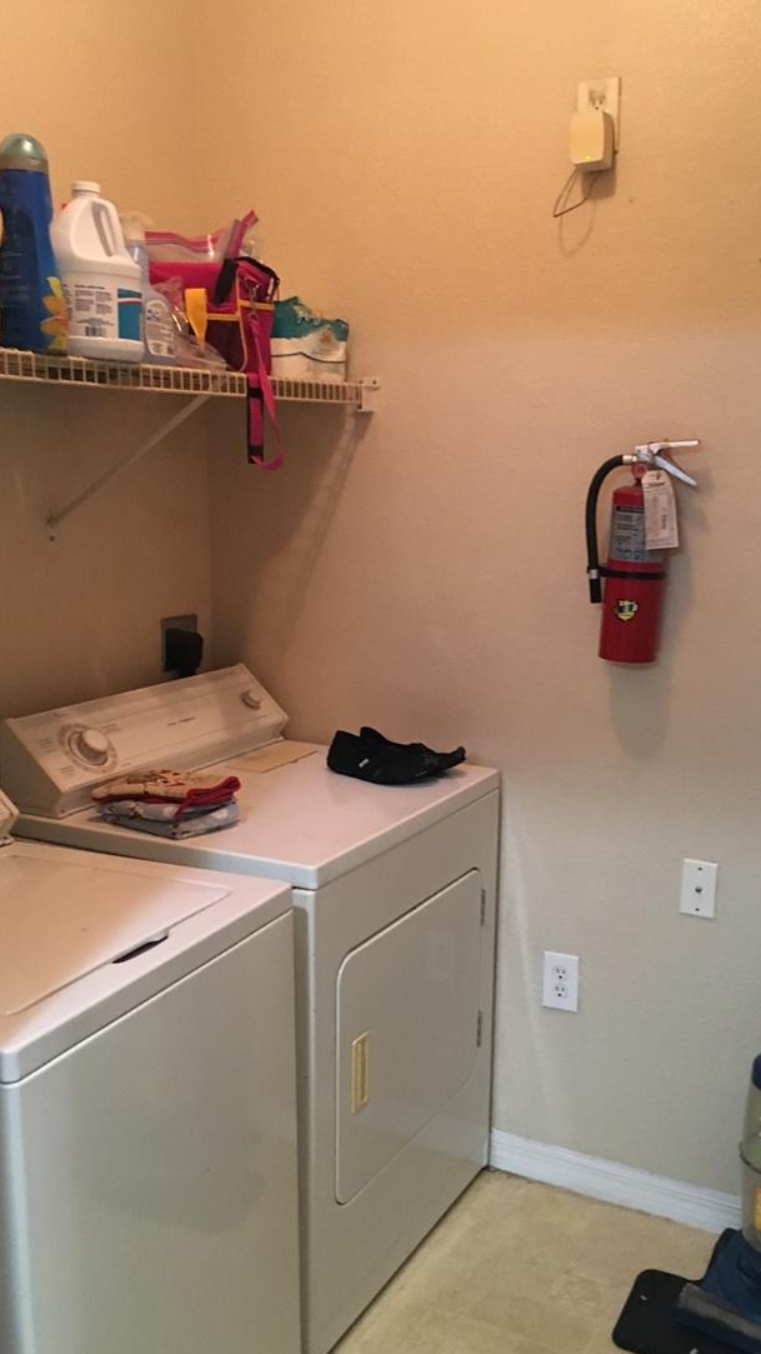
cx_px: 431
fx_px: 1256
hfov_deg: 33.7
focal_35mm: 35
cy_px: 726
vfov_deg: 56.6
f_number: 2.2
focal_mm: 4.15
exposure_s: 1/15
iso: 200
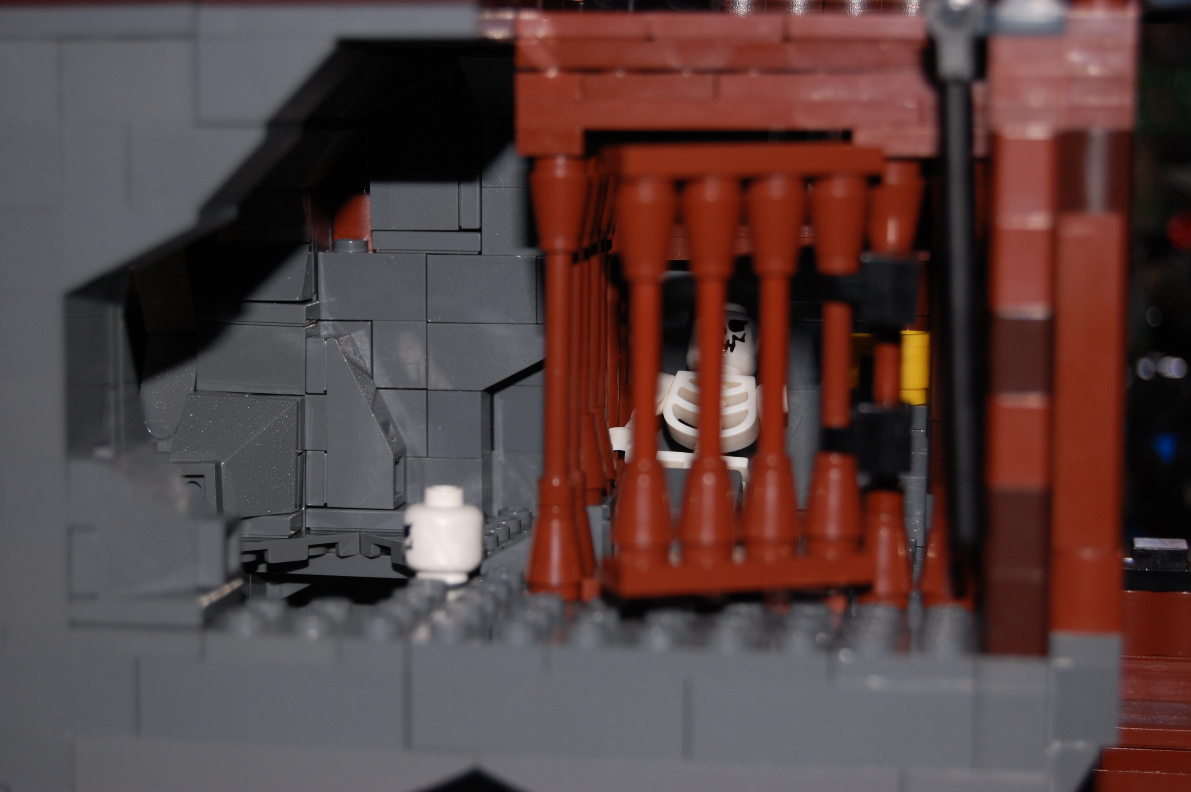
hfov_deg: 24.6
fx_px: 2727
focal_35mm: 82
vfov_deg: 16.5
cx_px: 596
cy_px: 396
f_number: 5.6
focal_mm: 55
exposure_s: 1/60
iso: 400
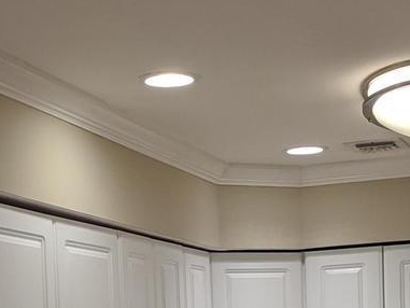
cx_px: 170
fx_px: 1208
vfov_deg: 13.8
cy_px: 432
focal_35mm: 102
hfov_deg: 19.2
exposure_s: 1/125
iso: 74
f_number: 1.8
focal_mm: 4.44
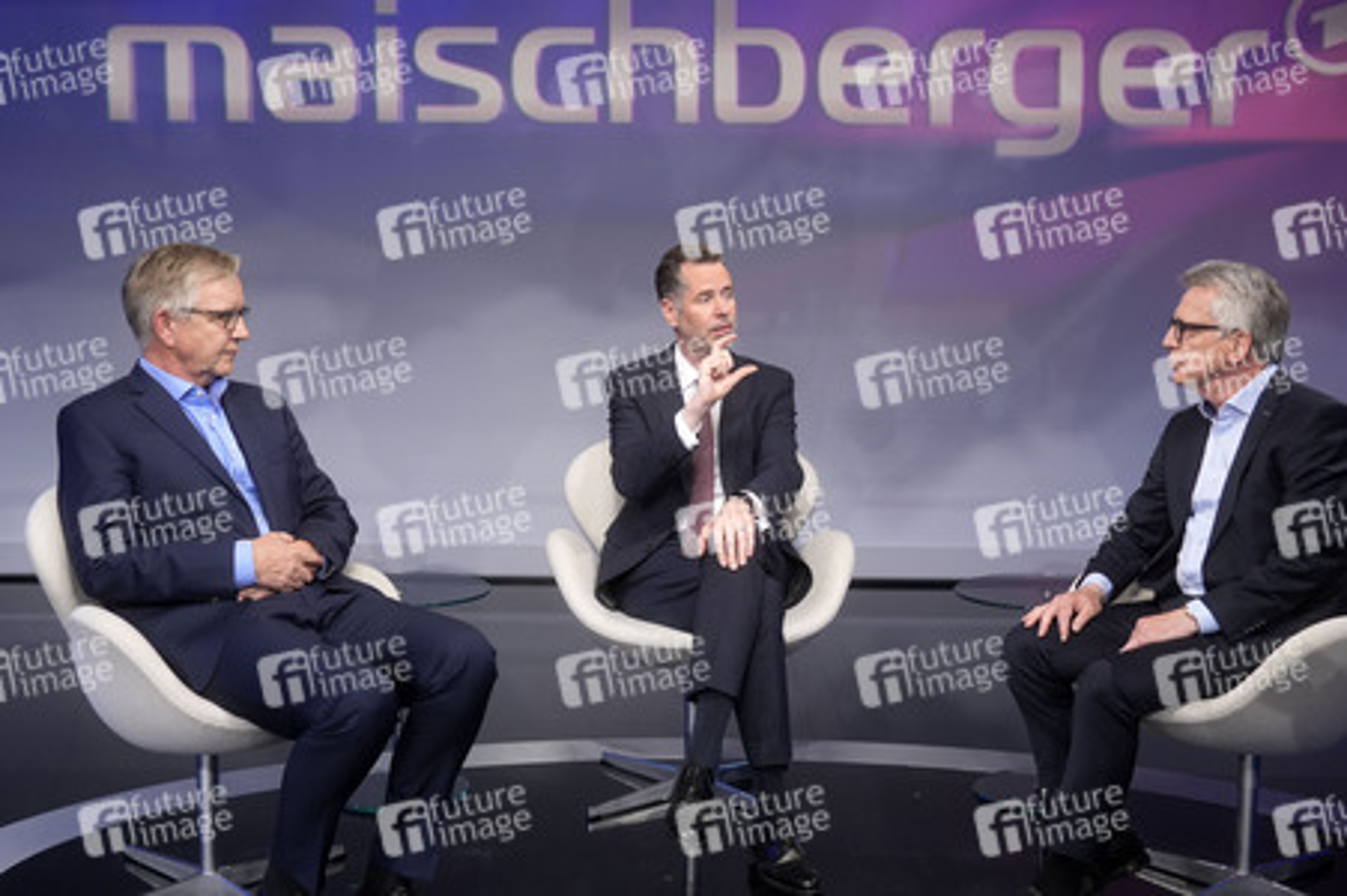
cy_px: 448
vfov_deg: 29.8
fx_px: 1682
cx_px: 674
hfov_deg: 43.6
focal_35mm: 45
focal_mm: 30
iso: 640
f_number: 2.2
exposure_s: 1/200
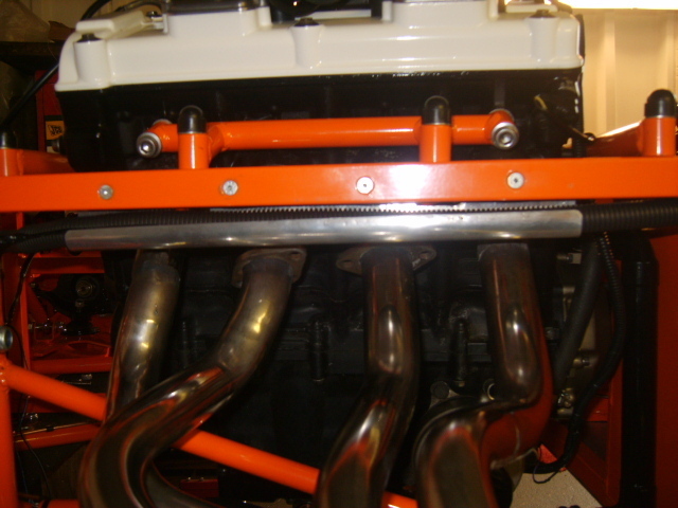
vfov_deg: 40.7
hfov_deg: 52.6
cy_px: 254
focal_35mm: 35
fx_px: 686
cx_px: 339
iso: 100
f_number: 2.8
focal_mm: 7.4
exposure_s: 1/30
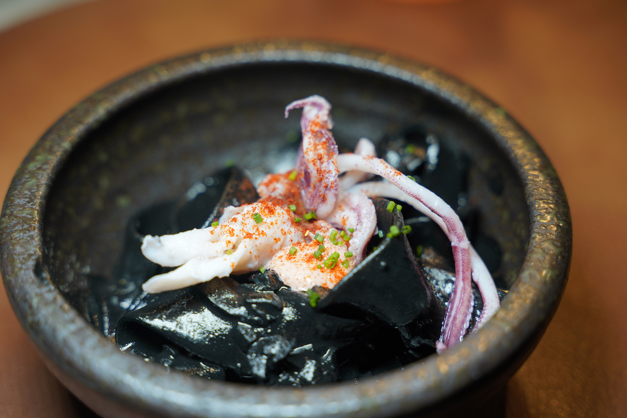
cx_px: 314
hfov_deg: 27.0
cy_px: 209
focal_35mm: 75
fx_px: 1306
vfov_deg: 18.2
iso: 250
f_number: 4
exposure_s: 1/80
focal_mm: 75
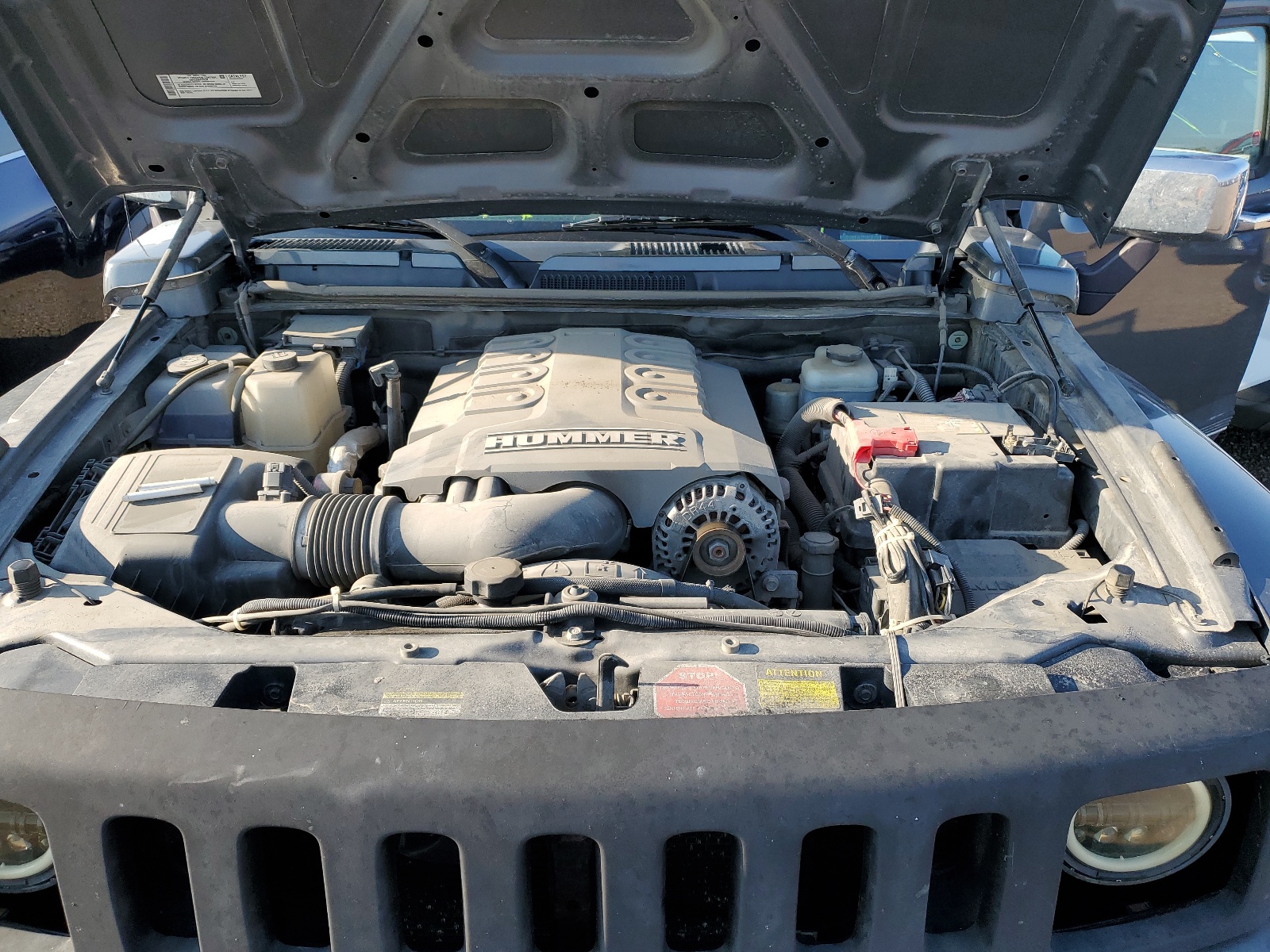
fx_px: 954
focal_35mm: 26
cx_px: 635
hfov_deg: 67.3
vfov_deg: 53.1
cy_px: 476
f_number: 1.5
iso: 50
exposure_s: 1/909
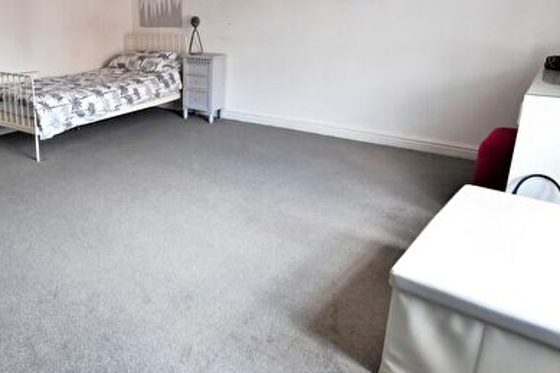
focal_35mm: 27
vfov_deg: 46.9
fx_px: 420
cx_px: 150
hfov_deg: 64.0
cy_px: 117
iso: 400
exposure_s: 1/100
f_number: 5
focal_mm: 10
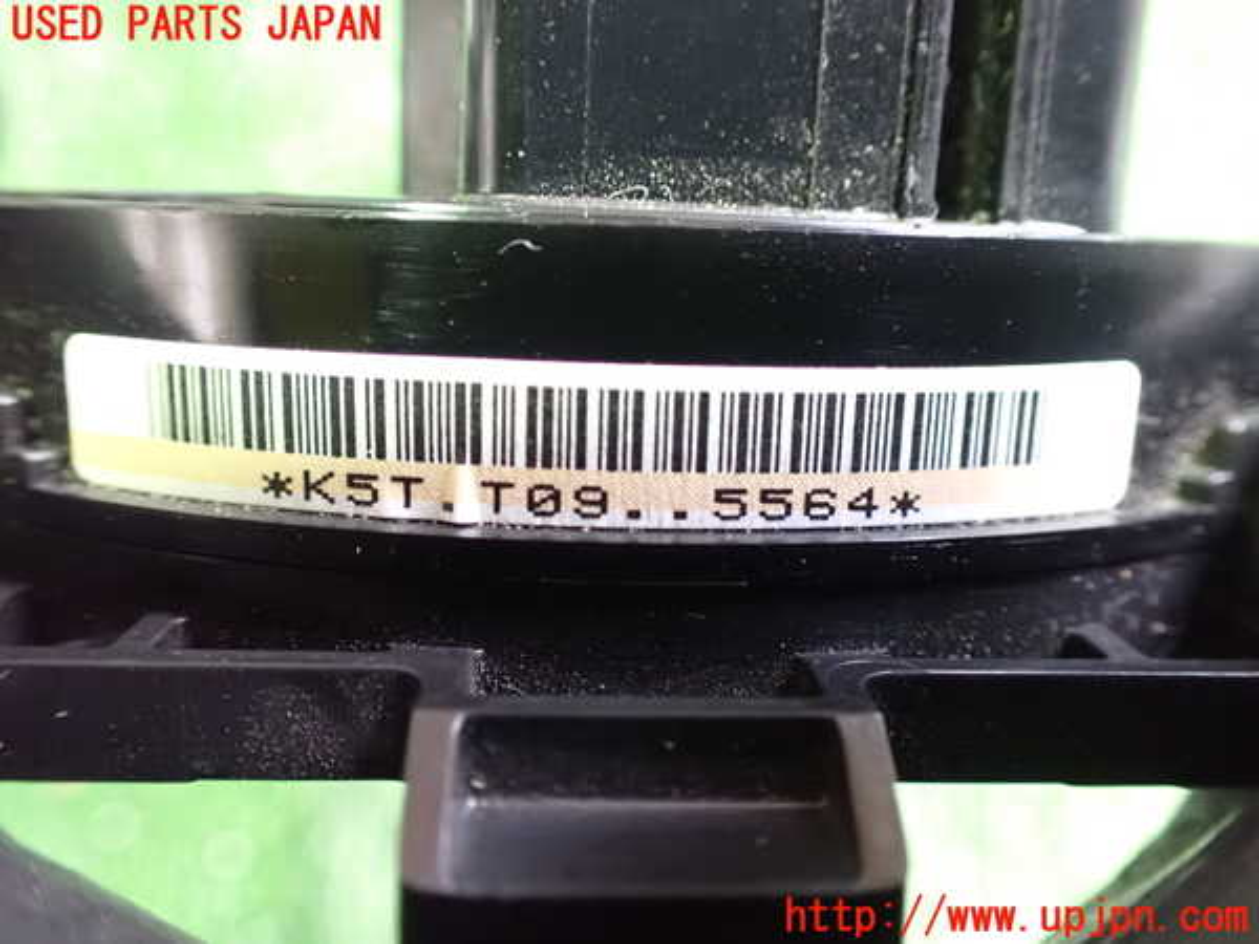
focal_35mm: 30
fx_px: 1091
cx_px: 630
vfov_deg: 46.8
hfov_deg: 60.0
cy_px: 472
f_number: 2.3
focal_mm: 5.4
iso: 1600
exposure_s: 1/25
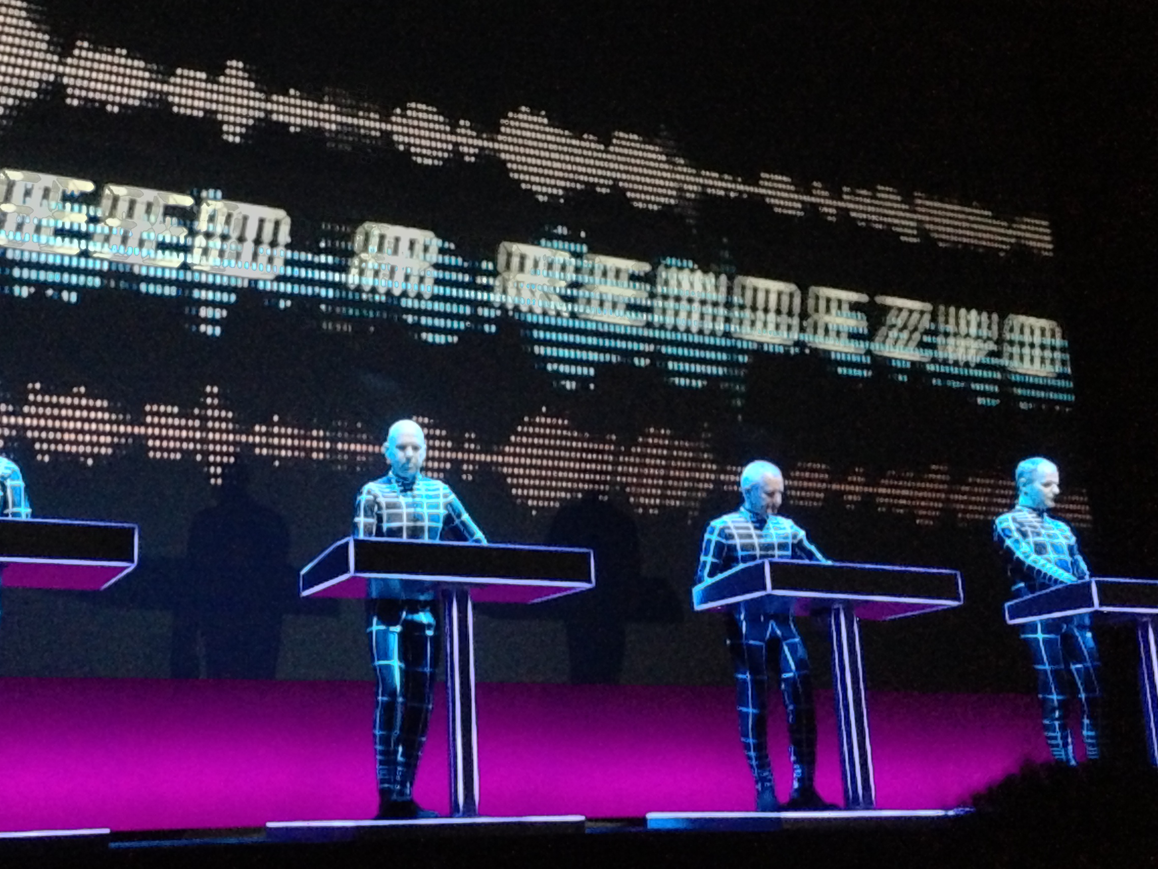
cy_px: 425
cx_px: 402
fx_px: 1572
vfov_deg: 30.9
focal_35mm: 47
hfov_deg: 40.0
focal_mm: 4.13
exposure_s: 1/17
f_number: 2.4
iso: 1600
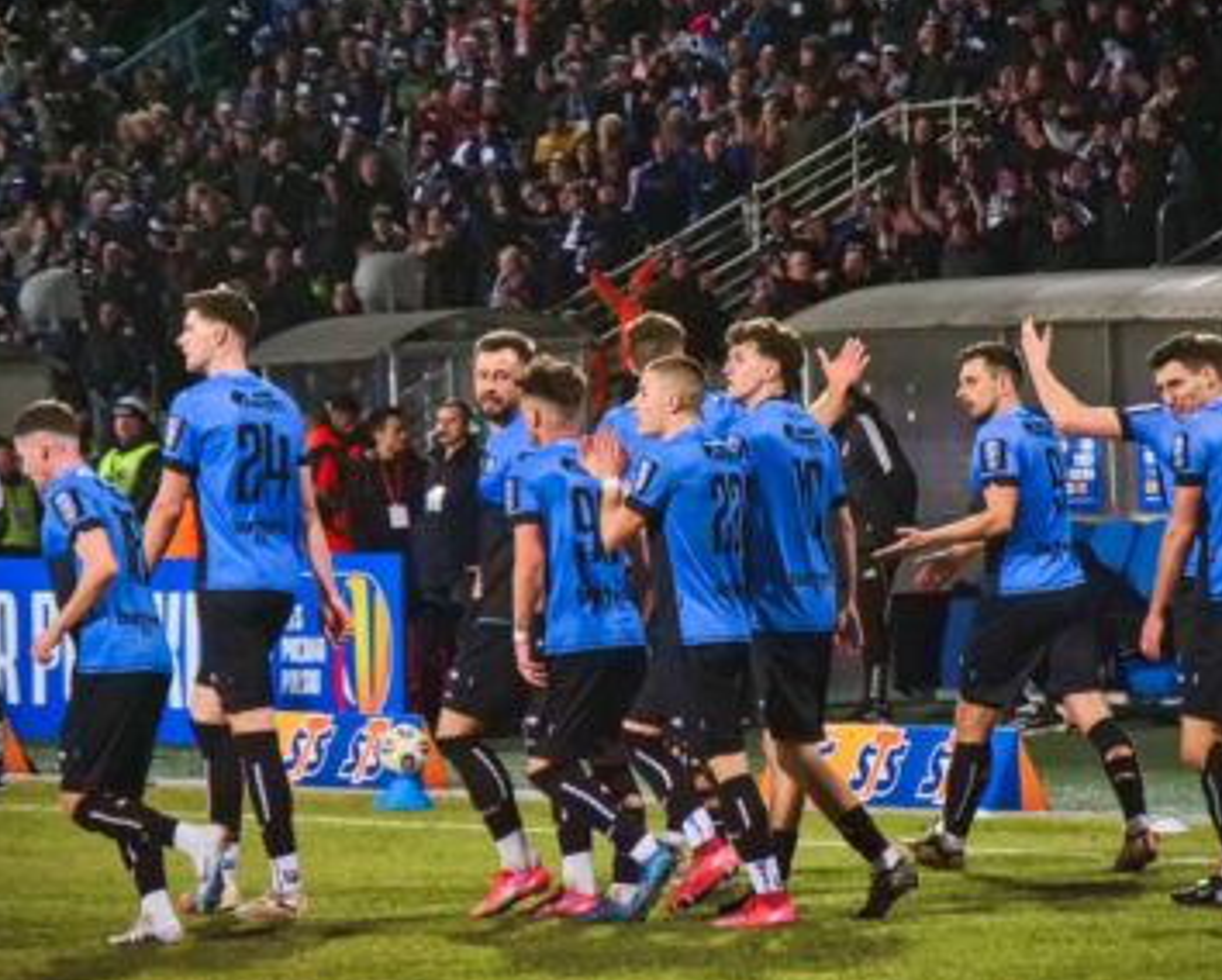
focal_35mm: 304
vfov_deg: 5.1
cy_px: 493
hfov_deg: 6.4
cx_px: 704
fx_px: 11007
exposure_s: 1/400
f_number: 5.5
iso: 3200
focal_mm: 115
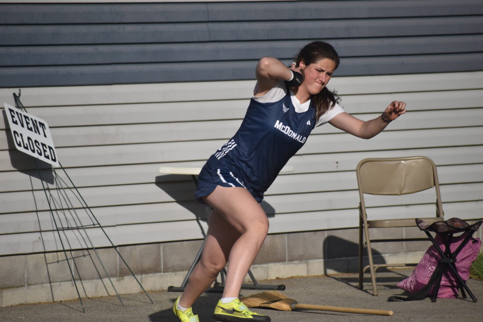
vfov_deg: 3.5
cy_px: 161
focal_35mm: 390
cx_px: 242
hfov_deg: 5.3
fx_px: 5231
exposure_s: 1/4000
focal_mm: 260
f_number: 6
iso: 500
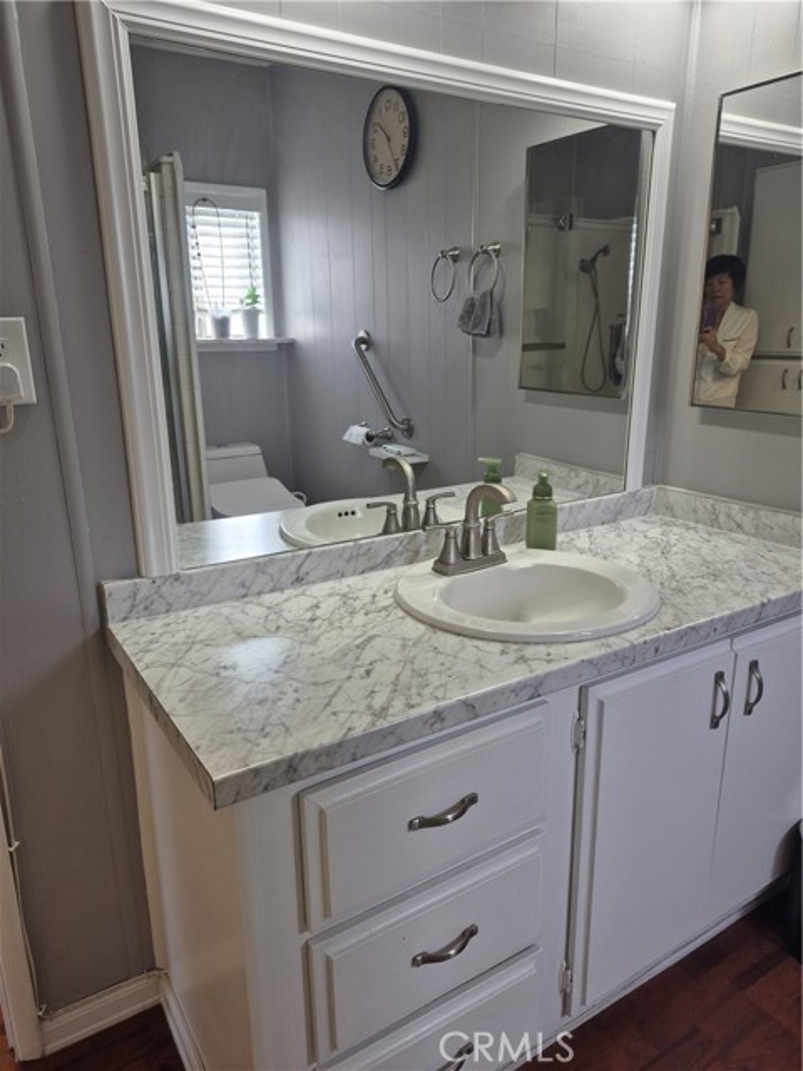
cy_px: 536
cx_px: 402
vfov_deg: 73.9
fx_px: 711
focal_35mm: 23
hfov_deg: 58.9
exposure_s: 1/120
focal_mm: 5.4
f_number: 1.8
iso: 50
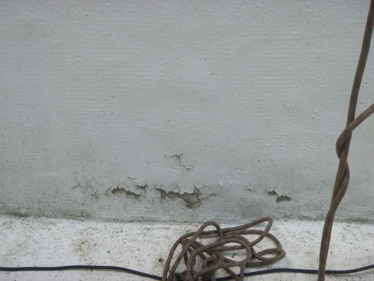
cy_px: 140
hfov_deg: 38.2
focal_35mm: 50
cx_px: 187
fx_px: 540
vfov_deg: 29.1
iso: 400
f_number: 4.9
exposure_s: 1/160
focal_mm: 9
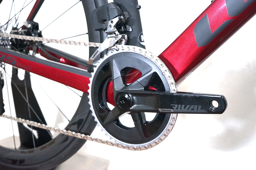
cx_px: 128
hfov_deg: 41.1
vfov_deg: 28.0
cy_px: 85
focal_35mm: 48
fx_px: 341
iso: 2500
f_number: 5
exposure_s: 1/160
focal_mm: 48
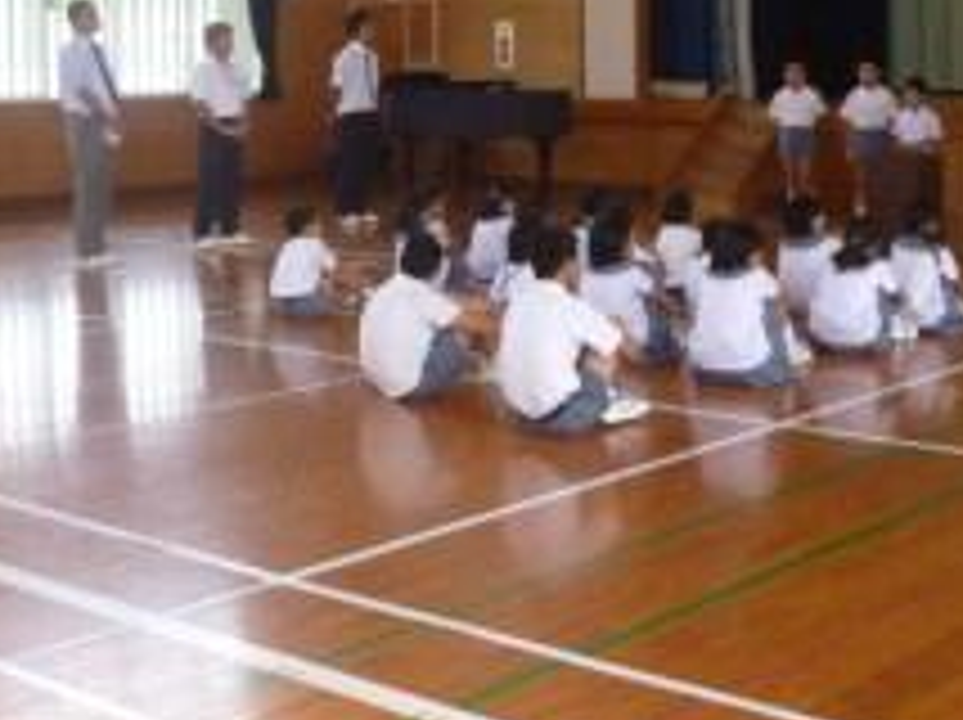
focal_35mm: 65
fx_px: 1806
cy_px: 63
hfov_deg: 29.9
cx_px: 486
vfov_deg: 22.0
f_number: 3.1
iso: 320
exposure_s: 1/160
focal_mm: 5.5
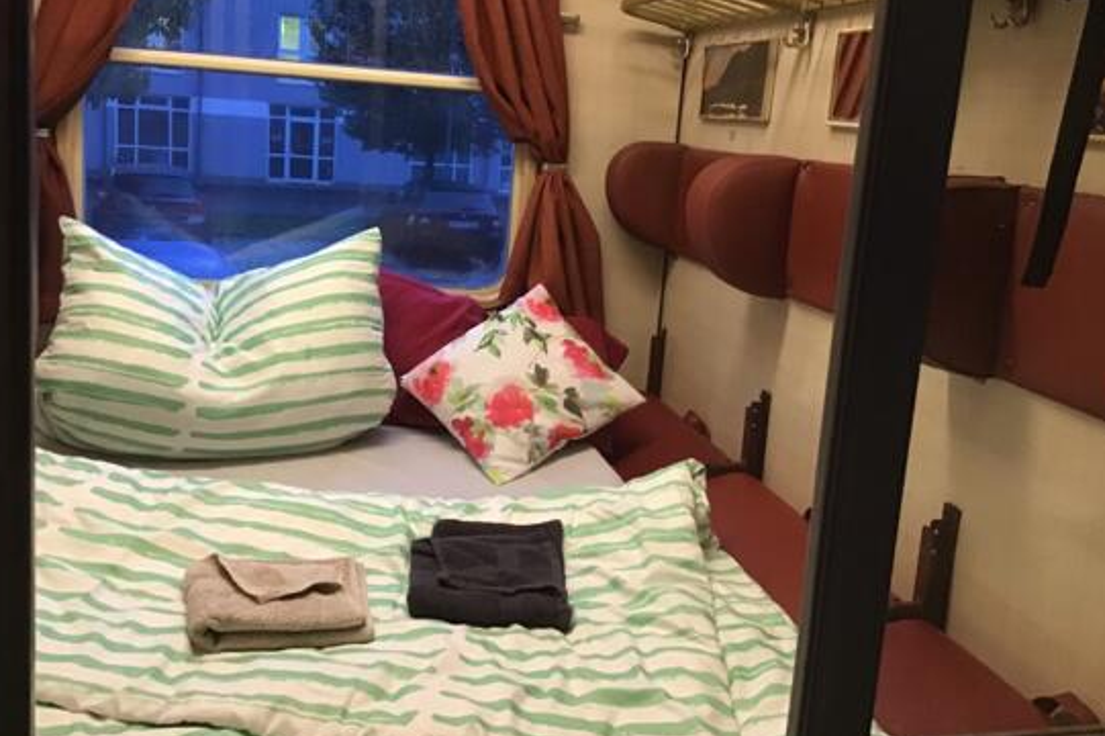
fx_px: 1074
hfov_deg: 54.5
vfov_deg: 37.7
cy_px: 298
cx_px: 542
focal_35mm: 35
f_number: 2.4
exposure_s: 1/20
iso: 250
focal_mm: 3.3
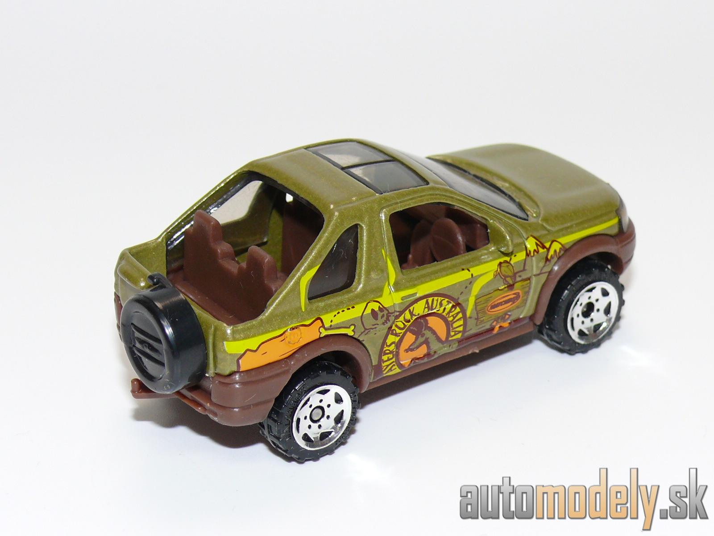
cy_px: 268
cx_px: 357
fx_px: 2125
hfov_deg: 19.1
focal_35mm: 103
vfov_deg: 14.4
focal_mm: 13.5
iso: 100
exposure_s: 1/30
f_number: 4
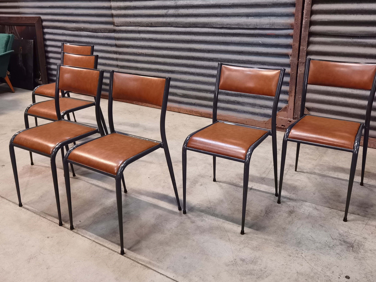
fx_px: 348
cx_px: 192
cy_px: 139
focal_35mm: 32
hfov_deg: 56.8
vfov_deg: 44.2
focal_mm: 6.71
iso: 800
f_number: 1.9
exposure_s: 1/24
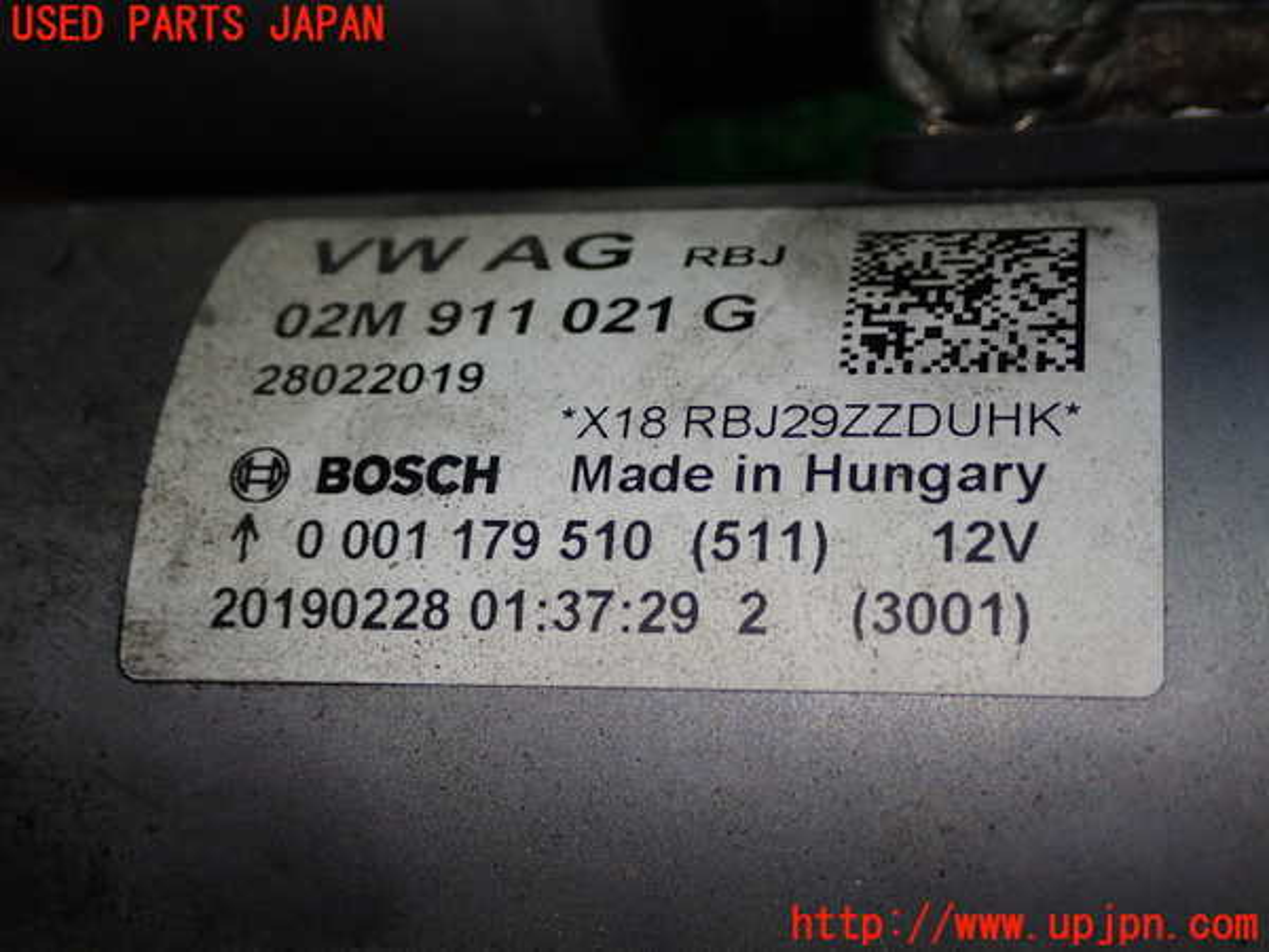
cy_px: 476
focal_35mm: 58
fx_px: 2126
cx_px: 634
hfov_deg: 33.2
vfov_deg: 25.2
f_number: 3.5
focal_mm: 10.35
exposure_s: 1/100
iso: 200
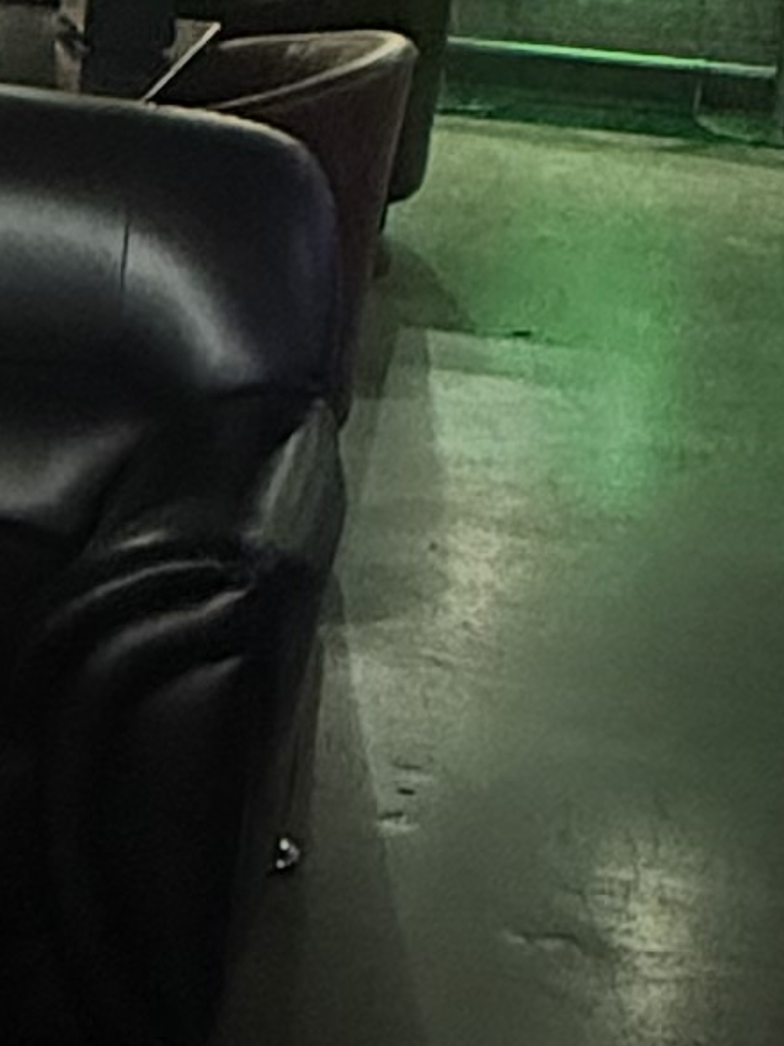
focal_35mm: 96
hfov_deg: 13.6
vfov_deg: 19.8
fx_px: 2899
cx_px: -661
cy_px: -16
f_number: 2.2
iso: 1000
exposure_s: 1/60
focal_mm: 2.22
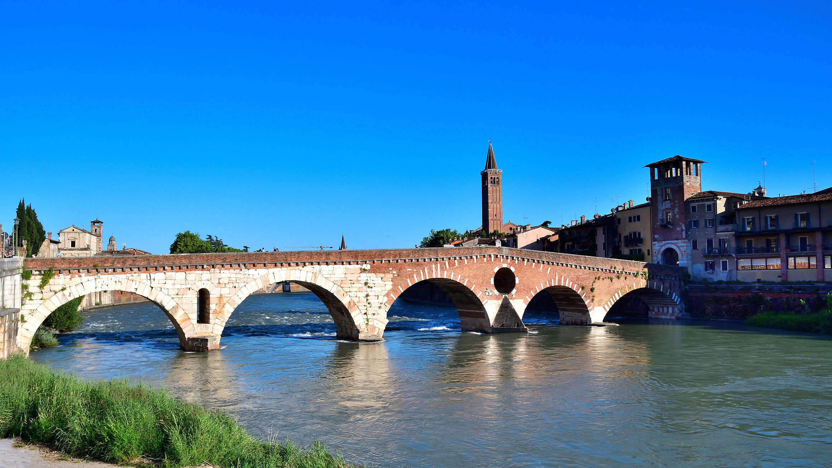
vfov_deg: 42.9
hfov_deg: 69.9
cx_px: 410
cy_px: 231
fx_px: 596
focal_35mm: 27
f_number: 13
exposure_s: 1/160
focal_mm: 17
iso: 100
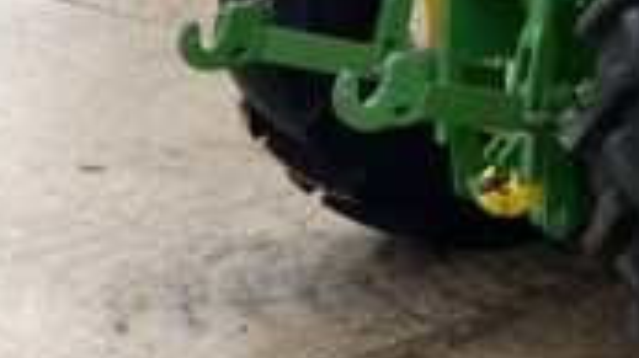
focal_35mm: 117
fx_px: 1981
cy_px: -188
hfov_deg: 16.1
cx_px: 1075
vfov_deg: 10.0
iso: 16
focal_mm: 3
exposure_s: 1/140
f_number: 1.8
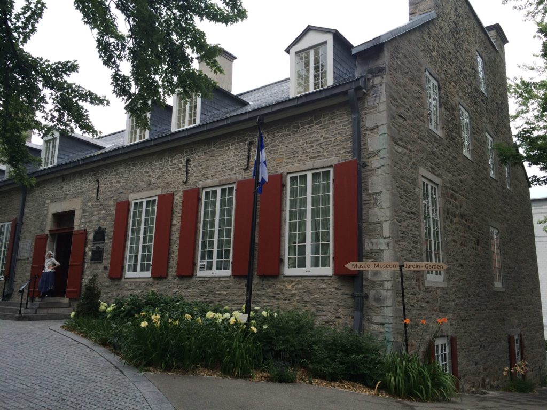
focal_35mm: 29
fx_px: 458
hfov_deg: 61.7
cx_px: 274
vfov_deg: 48.2
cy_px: 205
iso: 32
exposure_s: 1/488
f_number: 2.2
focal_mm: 4.15
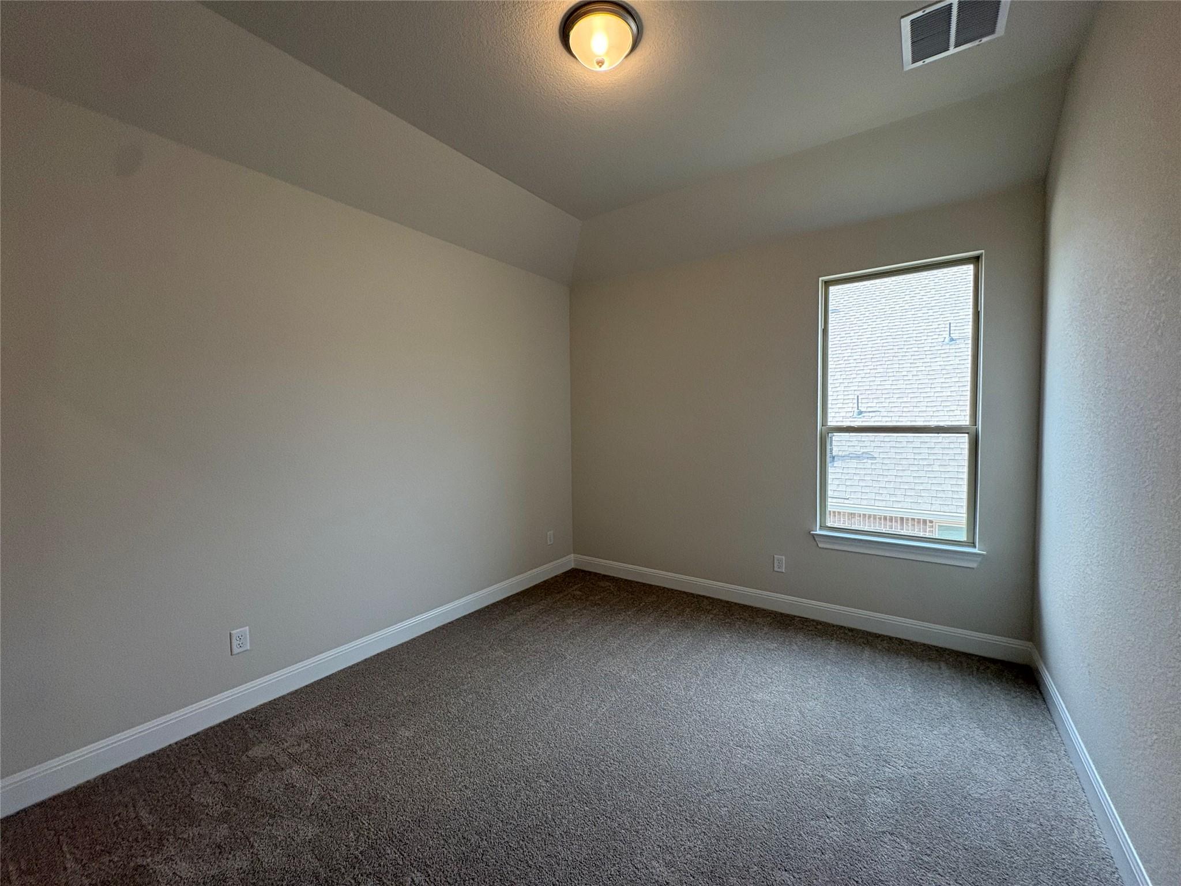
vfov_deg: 85.7
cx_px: 590
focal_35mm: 14
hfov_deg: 102.1
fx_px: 478
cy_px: 443
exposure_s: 1/120
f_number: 2.2
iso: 160
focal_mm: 2.22
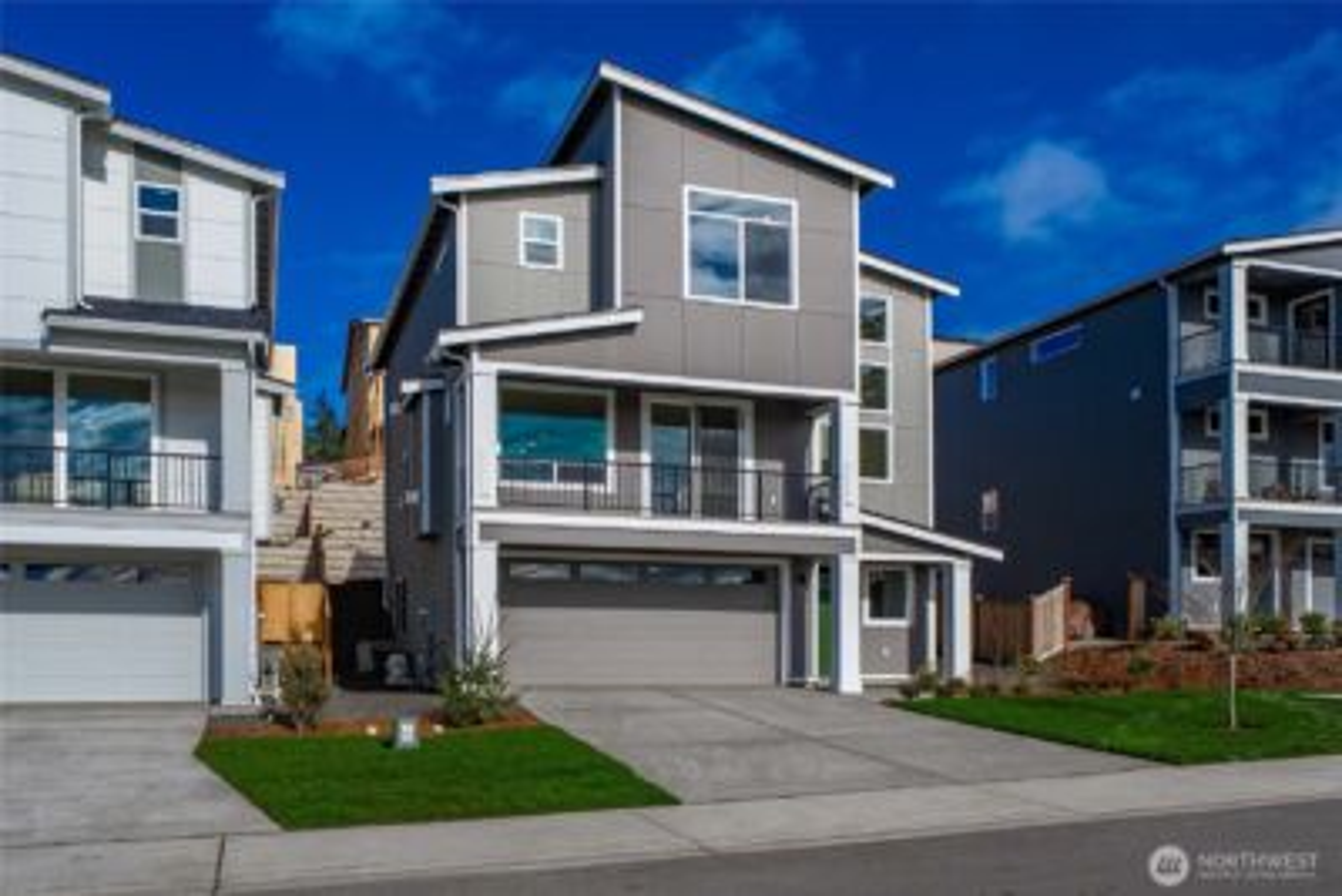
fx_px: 783
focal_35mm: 21
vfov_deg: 59.5
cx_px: 671
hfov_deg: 81.2
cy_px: 448
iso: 80
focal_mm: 21
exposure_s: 1/250
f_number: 7.1
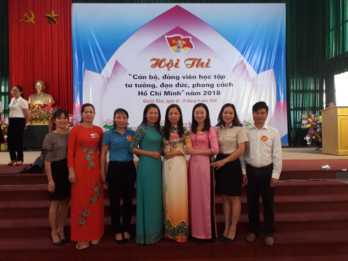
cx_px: 174
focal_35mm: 27
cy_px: 130
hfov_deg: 65.3
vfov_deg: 51.4
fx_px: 271
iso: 200
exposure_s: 1/25
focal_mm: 3.6
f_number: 1.9
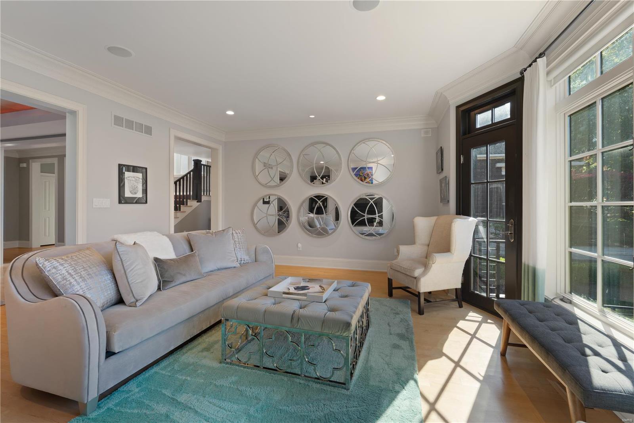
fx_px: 282
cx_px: 317
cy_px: 212
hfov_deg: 96.7
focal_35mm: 16
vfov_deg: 73.7
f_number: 8
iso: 400
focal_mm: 16
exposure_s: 1/10
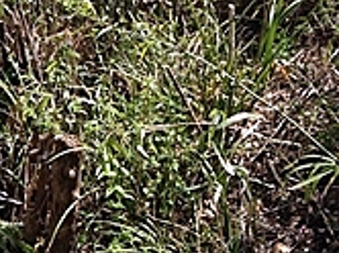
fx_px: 1320
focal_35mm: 135
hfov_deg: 13.9
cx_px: -141
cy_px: 290
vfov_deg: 10.8
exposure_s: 1/391
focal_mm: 4.28
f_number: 2.4
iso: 64
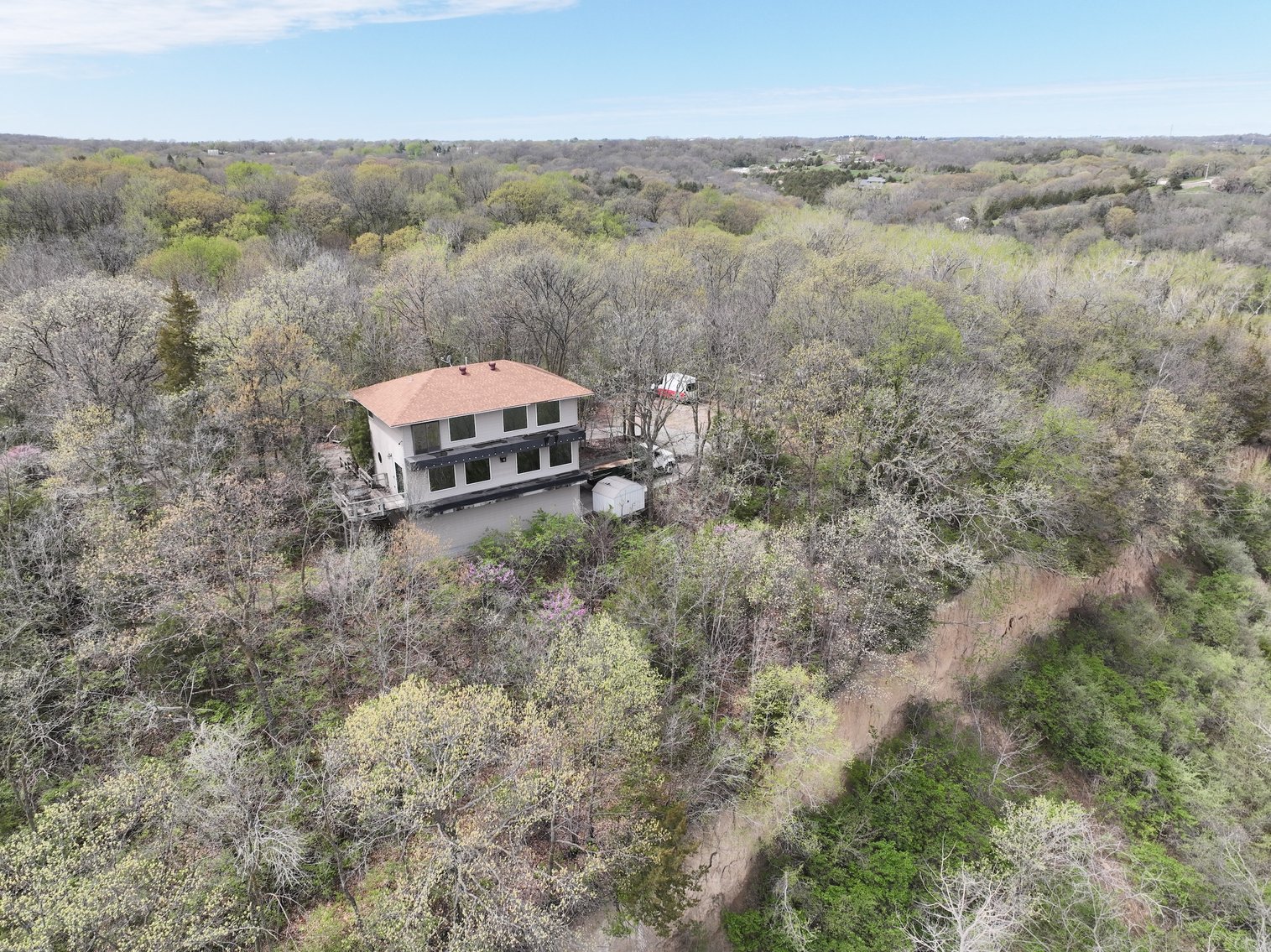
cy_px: 476
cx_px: 636
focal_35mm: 24
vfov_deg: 56.8
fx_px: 881
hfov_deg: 71.6
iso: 220
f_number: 2.8
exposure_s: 1/100
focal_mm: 12.29
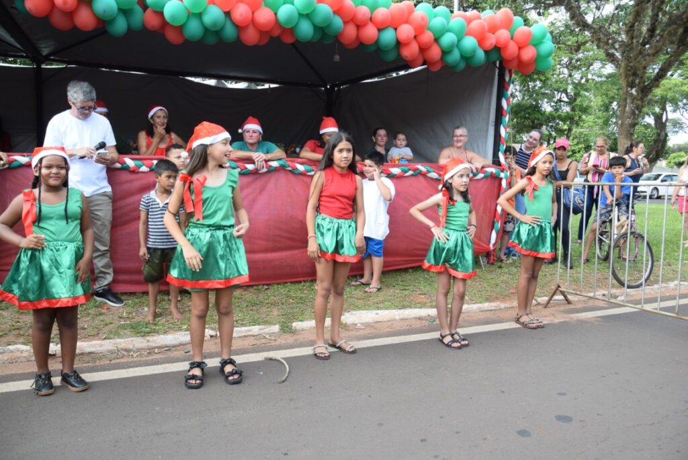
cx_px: 344
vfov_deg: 48.0
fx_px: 516
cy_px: 230
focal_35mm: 27
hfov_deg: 67.4
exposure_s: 1/200
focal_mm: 18
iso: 400
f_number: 7.1
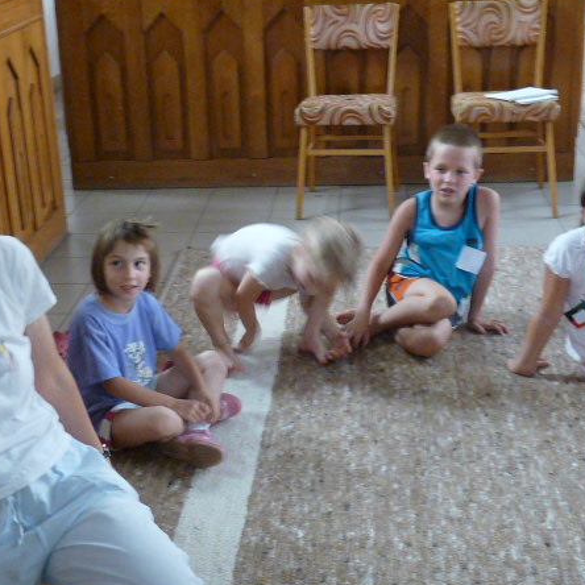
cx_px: 262
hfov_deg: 30.5
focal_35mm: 56
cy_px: 303
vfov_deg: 30.6
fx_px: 1071
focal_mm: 4.8
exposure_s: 1/10
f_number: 2.8
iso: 400
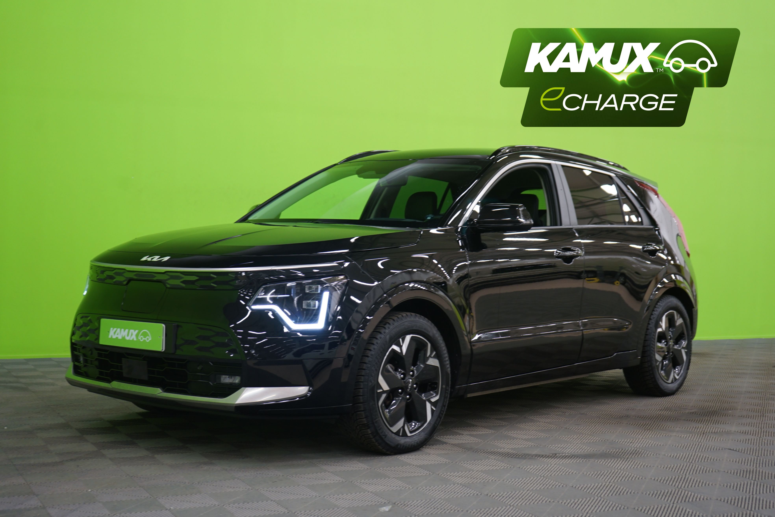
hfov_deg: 39.6
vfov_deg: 27.0
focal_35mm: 50
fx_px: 1076
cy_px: 258
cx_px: 388
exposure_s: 1/8
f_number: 4.5
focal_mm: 50
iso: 400
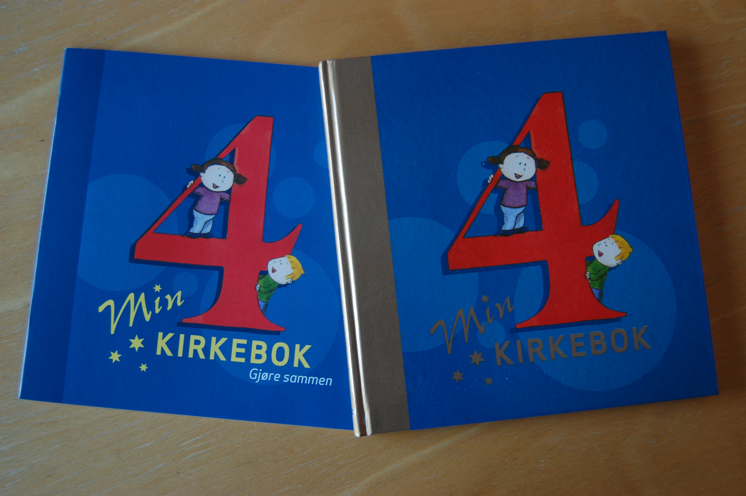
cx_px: 373
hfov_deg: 49.6
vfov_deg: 34.1
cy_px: 248
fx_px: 807
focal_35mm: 39
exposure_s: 1/15
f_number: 4
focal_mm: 26
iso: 400
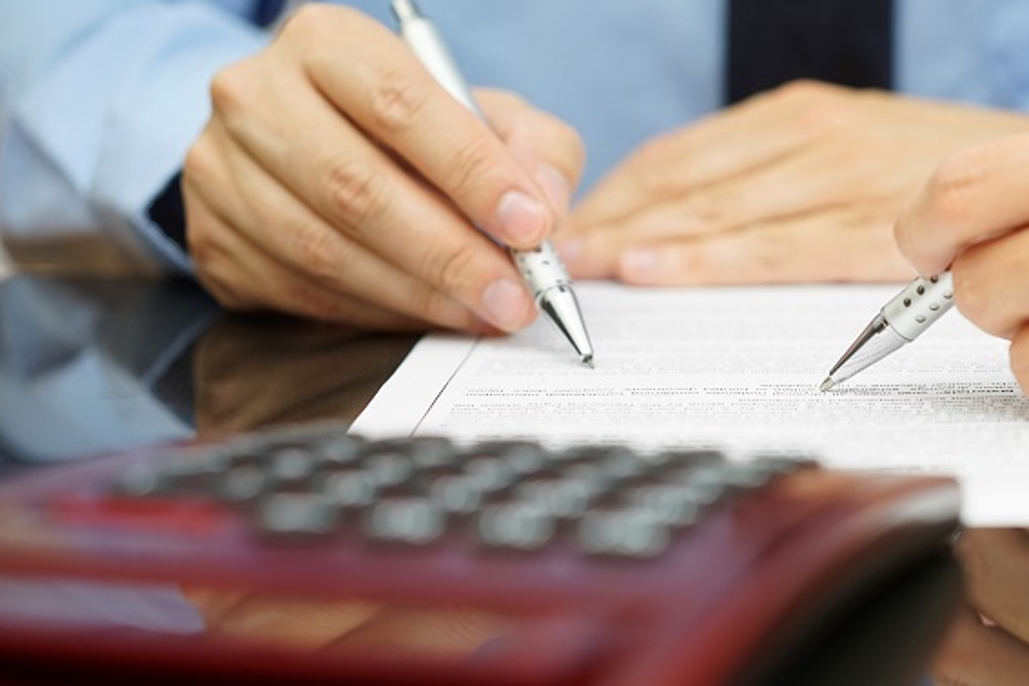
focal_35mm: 97
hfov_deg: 20.7
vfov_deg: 14.1
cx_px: 873
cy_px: 303
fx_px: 2772
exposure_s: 1/13
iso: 200
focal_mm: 55
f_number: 2.8
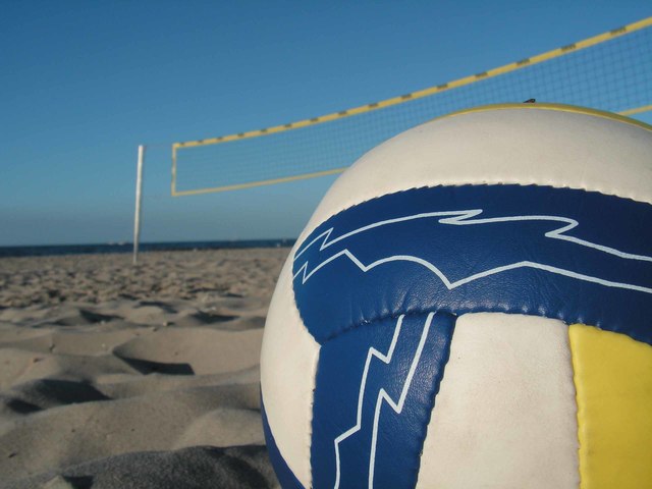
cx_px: 326
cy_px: 244
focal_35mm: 36
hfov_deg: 51.4
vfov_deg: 39.7
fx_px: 678
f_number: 4.8
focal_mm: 6
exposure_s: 1/640
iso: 50
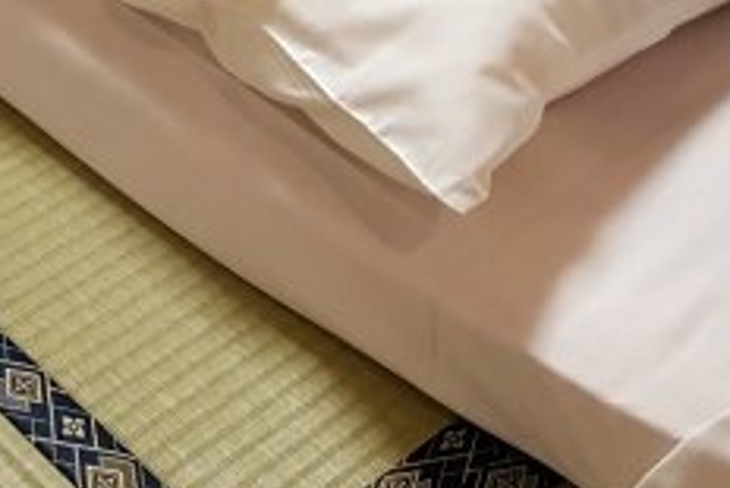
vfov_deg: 13.7
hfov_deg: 21.7
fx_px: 1907
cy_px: -233
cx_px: 403
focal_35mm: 94
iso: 160
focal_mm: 4.3
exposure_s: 1/50
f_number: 1.7
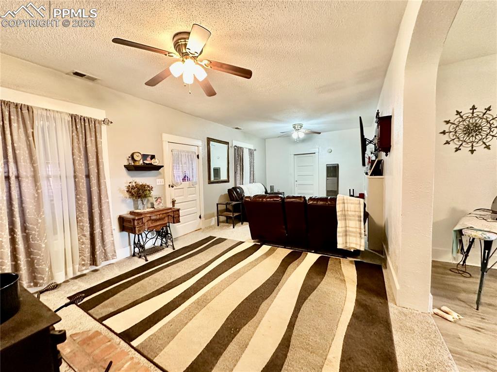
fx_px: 201
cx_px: 248
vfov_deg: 85.6
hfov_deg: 102.1
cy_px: 186
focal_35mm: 14
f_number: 2.2
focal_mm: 2.22
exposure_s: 1/60
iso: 640
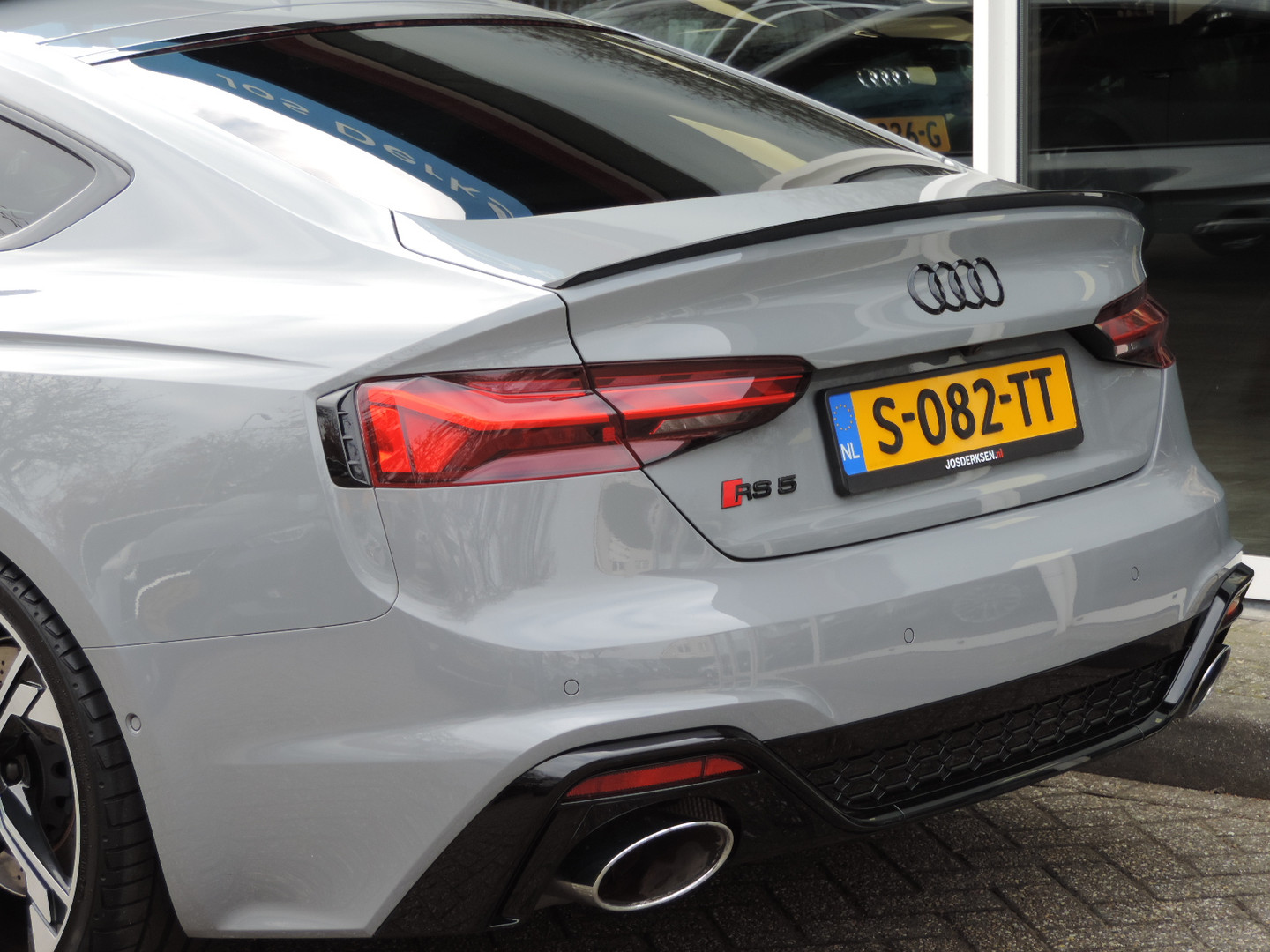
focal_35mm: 90
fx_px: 3302
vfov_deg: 16.4
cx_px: 635
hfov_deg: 21.8
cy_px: 476
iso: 125
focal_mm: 16
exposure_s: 1/100
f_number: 4.1
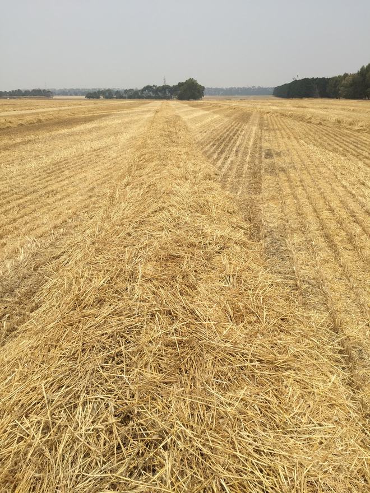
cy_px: 246
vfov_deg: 61.7
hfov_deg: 48.2
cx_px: 185
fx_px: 413
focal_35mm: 29
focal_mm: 4.15
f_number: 2.2
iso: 32
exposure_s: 1/4405
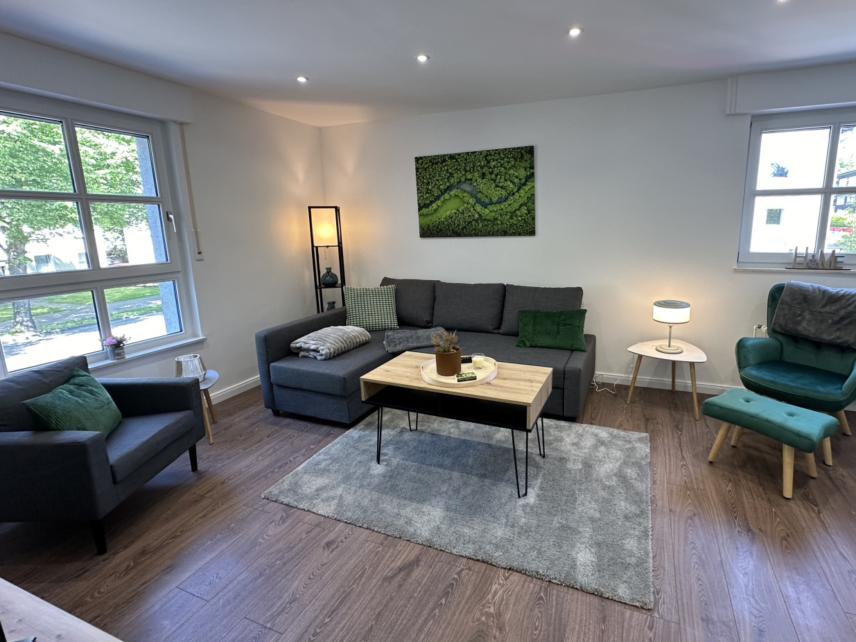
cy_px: 300
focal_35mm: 17
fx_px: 420
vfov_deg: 74.6
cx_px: 485
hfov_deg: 90.5
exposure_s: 1/100
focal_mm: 2.22
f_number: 2.2
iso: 160
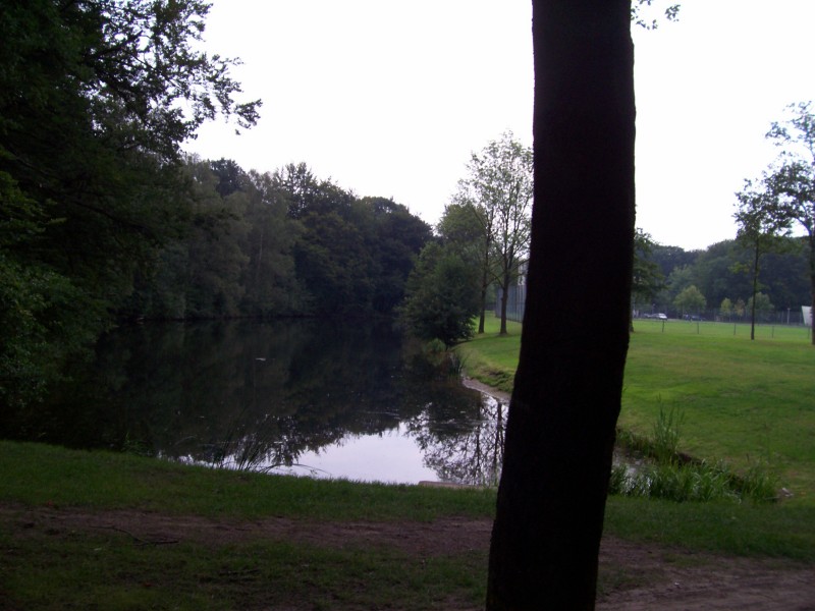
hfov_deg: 54.0
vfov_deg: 41.8
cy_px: 306
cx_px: 408
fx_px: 800
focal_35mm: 34
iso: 80
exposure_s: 1/536
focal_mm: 5.6
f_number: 2.7
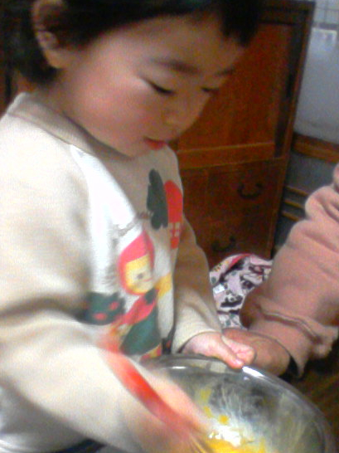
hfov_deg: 41.7
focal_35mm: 34
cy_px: 263
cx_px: 192
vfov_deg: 53.7
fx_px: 444
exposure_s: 1/14.9
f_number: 2.8
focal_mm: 1.5
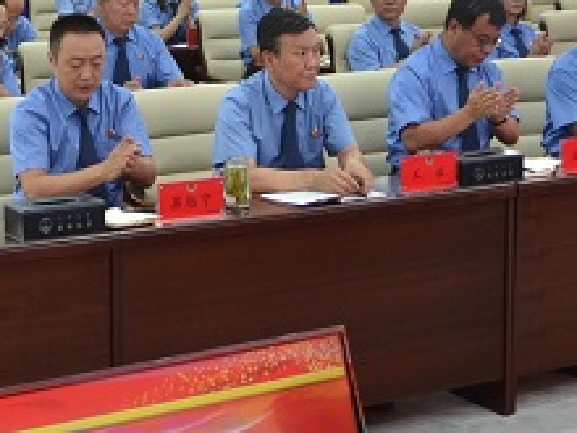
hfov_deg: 20.8
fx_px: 1567
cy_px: 18
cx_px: 186
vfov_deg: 15.5
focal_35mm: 94
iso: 500
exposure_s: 1/60
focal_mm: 16
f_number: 4
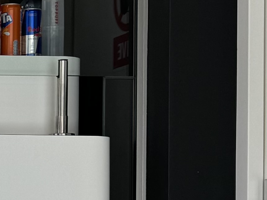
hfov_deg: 10.5
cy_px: 205
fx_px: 1227
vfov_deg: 9.3
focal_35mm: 159
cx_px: -404
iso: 64
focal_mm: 6.76
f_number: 1.78
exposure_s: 1/145
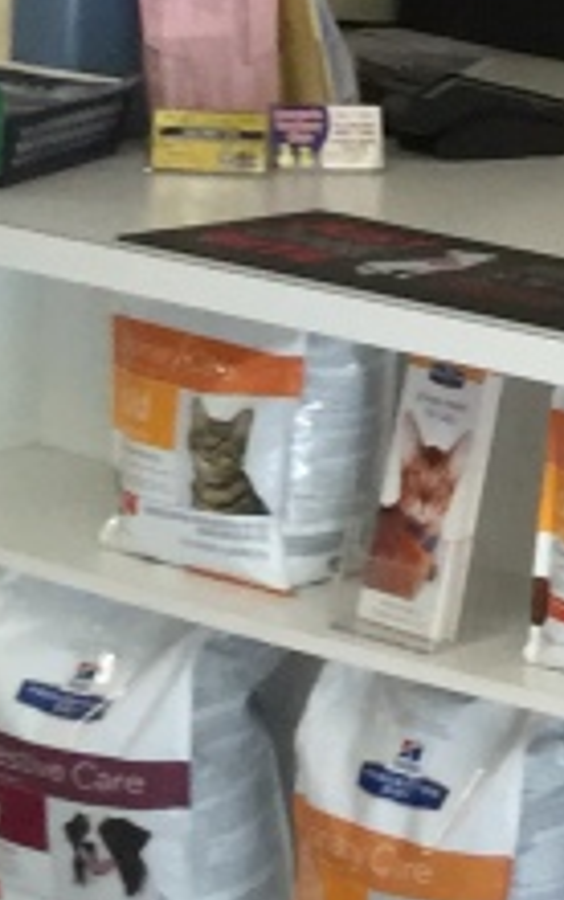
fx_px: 3508
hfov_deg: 8.2
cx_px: 1512
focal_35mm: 143
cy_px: 123
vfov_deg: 14.5
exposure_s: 1/33
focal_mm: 4.15
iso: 64
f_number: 2.2
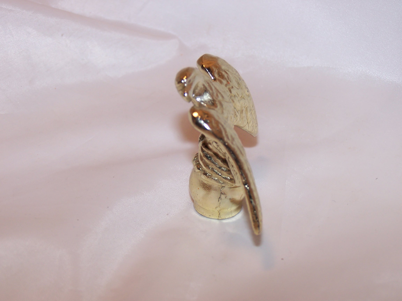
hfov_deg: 28.2
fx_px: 801
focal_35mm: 69
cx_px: 201
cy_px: 150
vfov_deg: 21.3
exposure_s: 1/60
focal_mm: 11.5
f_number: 3.2
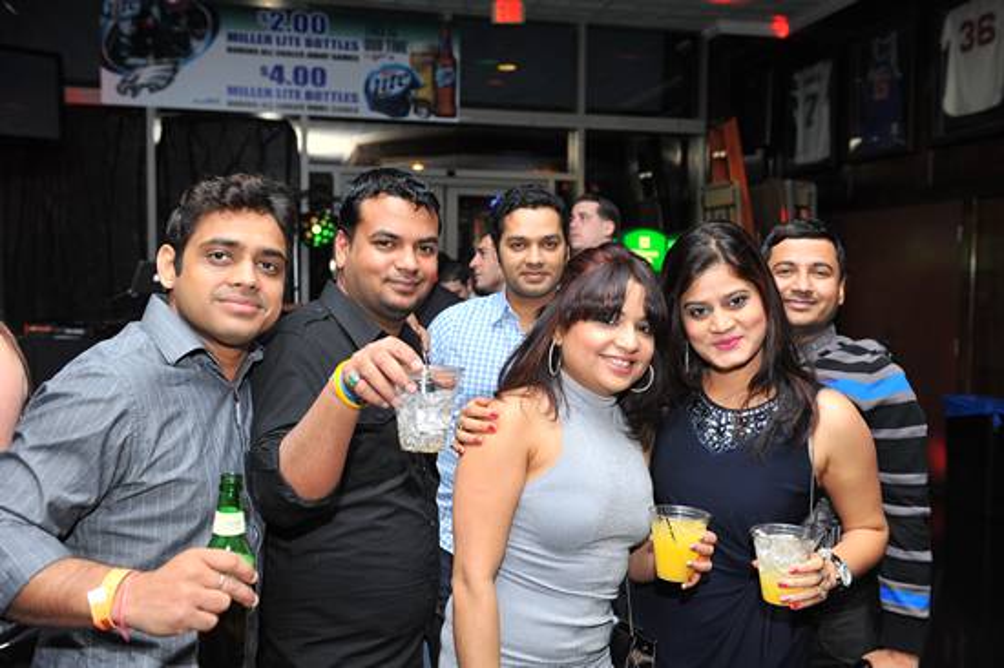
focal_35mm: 35
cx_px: 502
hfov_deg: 54.5
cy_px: 334
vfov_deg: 37.8
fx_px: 975
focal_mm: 35
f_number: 4.5
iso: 1000
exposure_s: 1/100
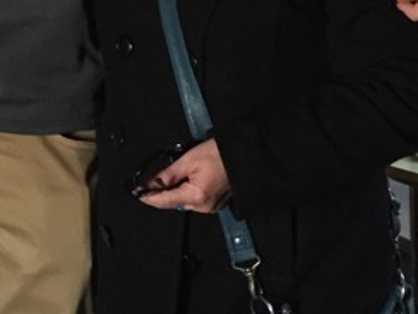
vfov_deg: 14.6
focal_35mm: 93
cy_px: -187
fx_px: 1123
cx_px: 69
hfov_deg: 20.8
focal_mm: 4.15
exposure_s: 1/20
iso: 250
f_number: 2.2
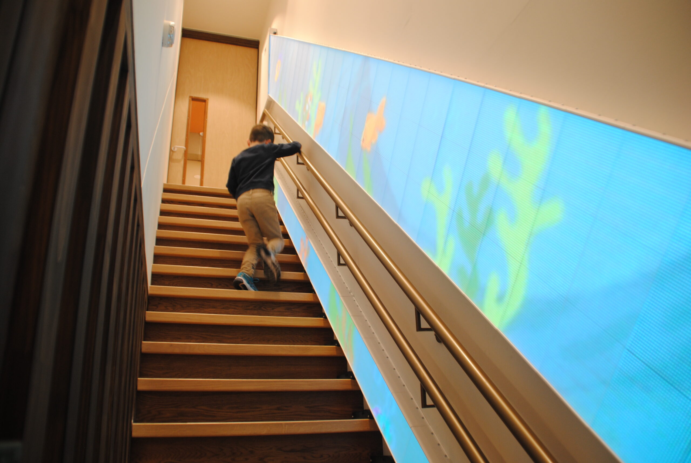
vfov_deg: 48.1
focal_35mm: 27
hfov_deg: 67.3
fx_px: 519
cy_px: 232
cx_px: 346
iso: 200
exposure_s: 1/30
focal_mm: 18
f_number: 3.5
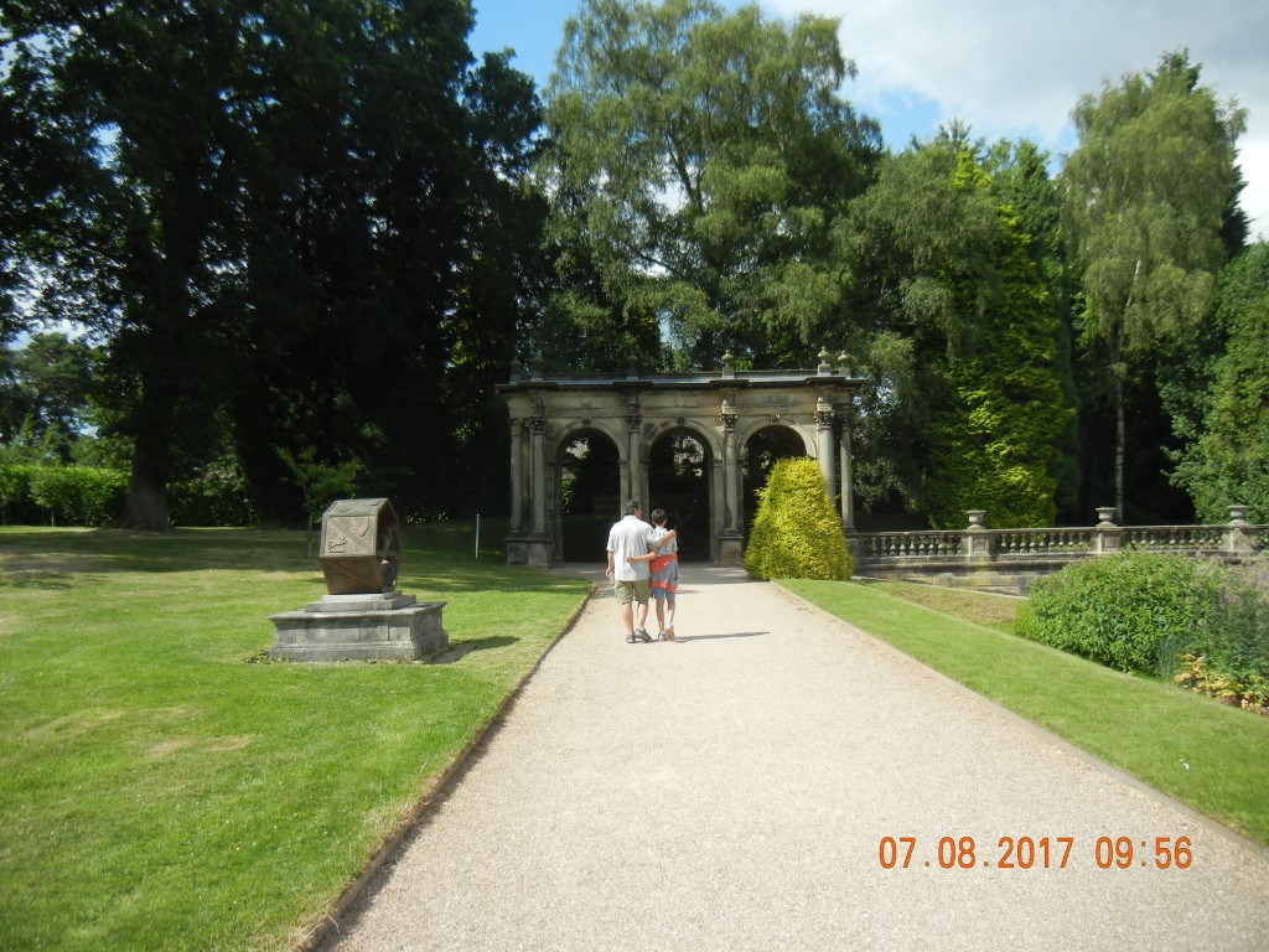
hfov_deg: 60.0
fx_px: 1100
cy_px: 476
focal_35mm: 30
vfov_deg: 46.8
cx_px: 634
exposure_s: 1/280
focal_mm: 5.4
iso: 160
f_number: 7
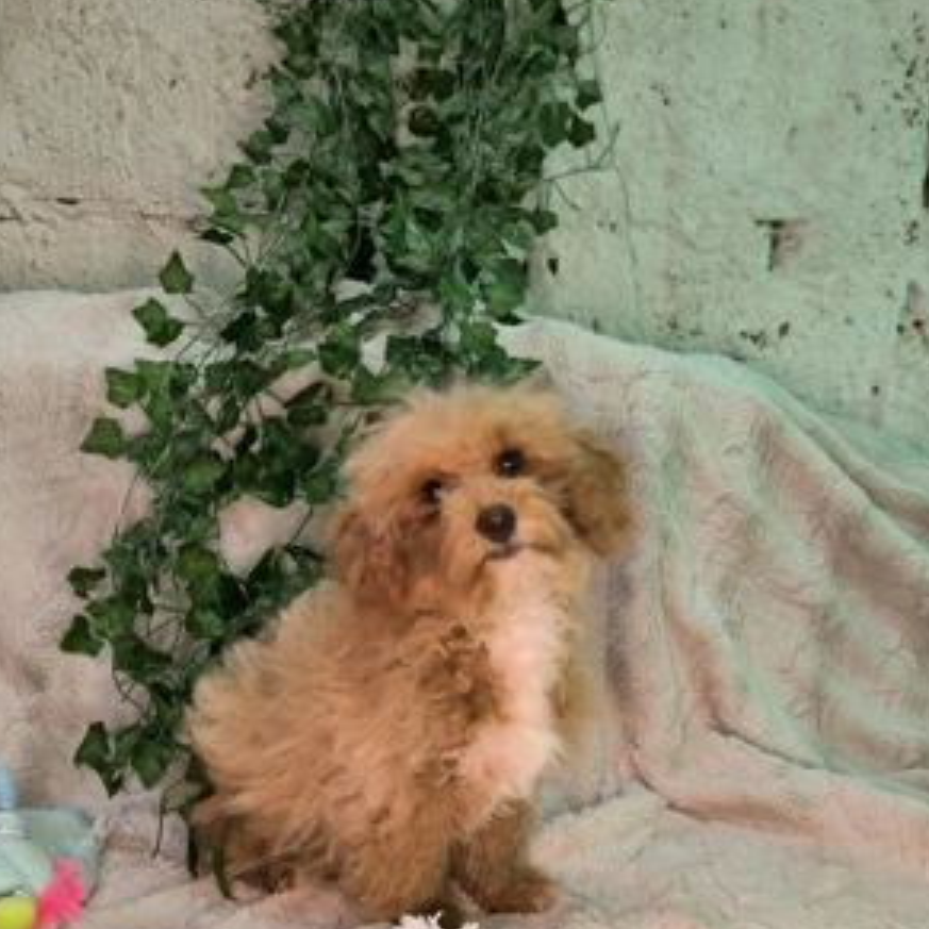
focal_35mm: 34
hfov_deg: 48.4
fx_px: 1032
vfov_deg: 47.7
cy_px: 616
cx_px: 460
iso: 200
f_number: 1.9
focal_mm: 6.92
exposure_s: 1/105
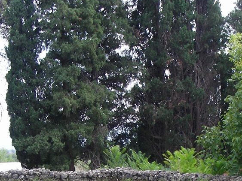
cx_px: 165
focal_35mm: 95
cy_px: 203
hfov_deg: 20.6
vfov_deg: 15.1
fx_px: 664
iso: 50
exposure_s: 1/97.6
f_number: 4
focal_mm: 6.3
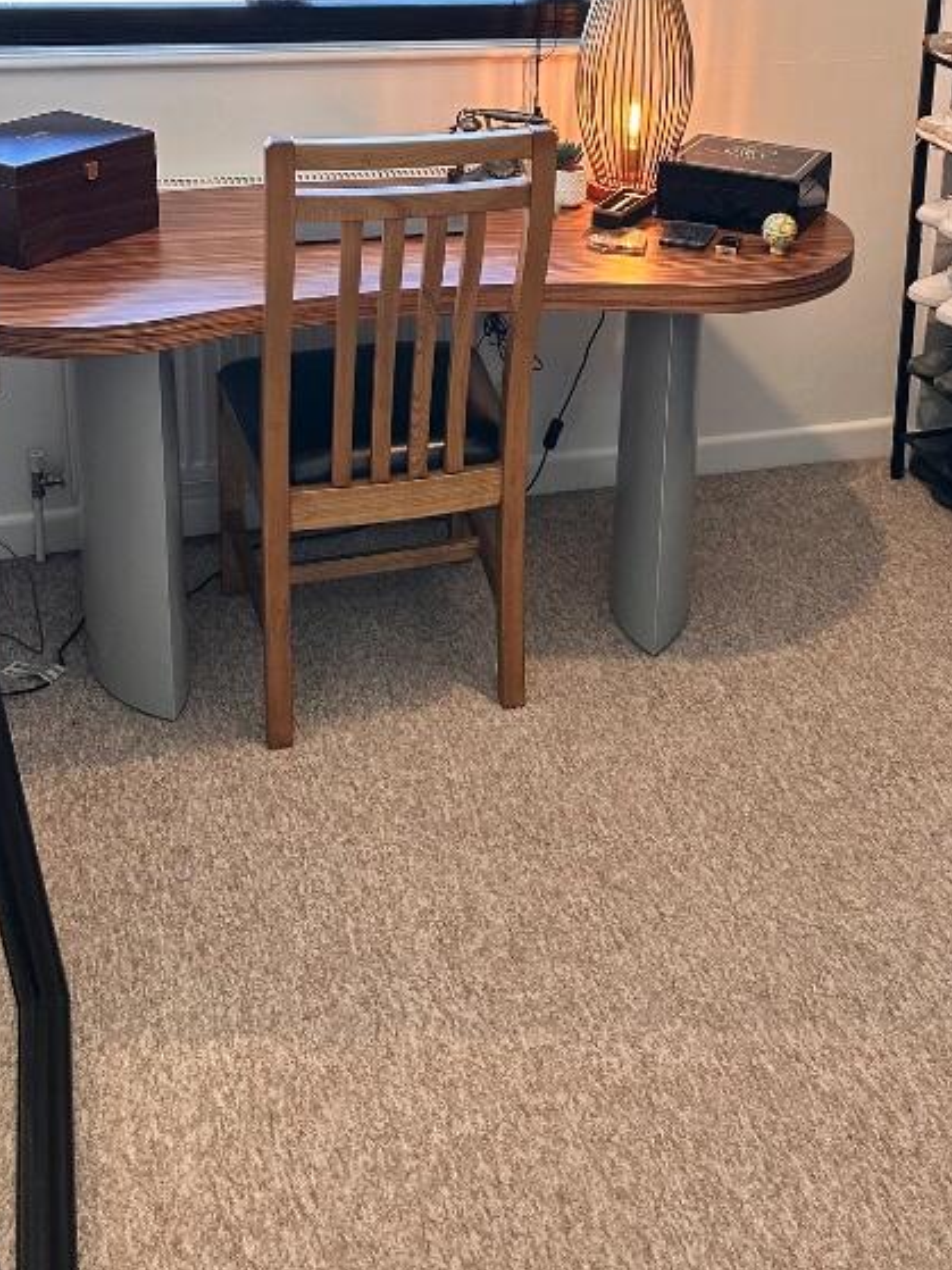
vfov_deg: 40.9
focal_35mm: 44
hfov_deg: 32.6
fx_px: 1614
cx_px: 632
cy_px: 227
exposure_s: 1/100
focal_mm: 6.86
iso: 160
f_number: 1.78
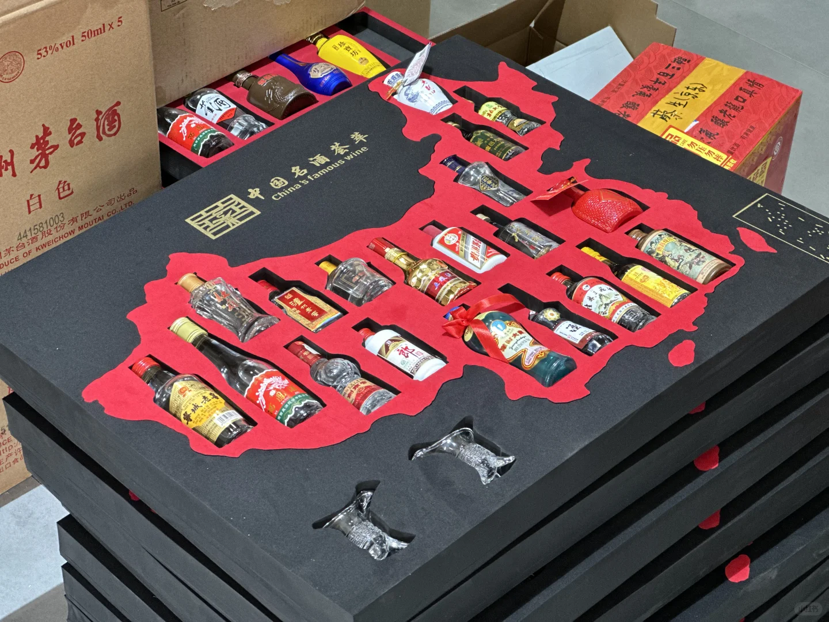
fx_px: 1844
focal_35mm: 77
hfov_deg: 25.3
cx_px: 414
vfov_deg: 19.1
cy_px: 311
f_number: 2.8
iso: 250
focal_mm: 9
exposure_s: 1/40
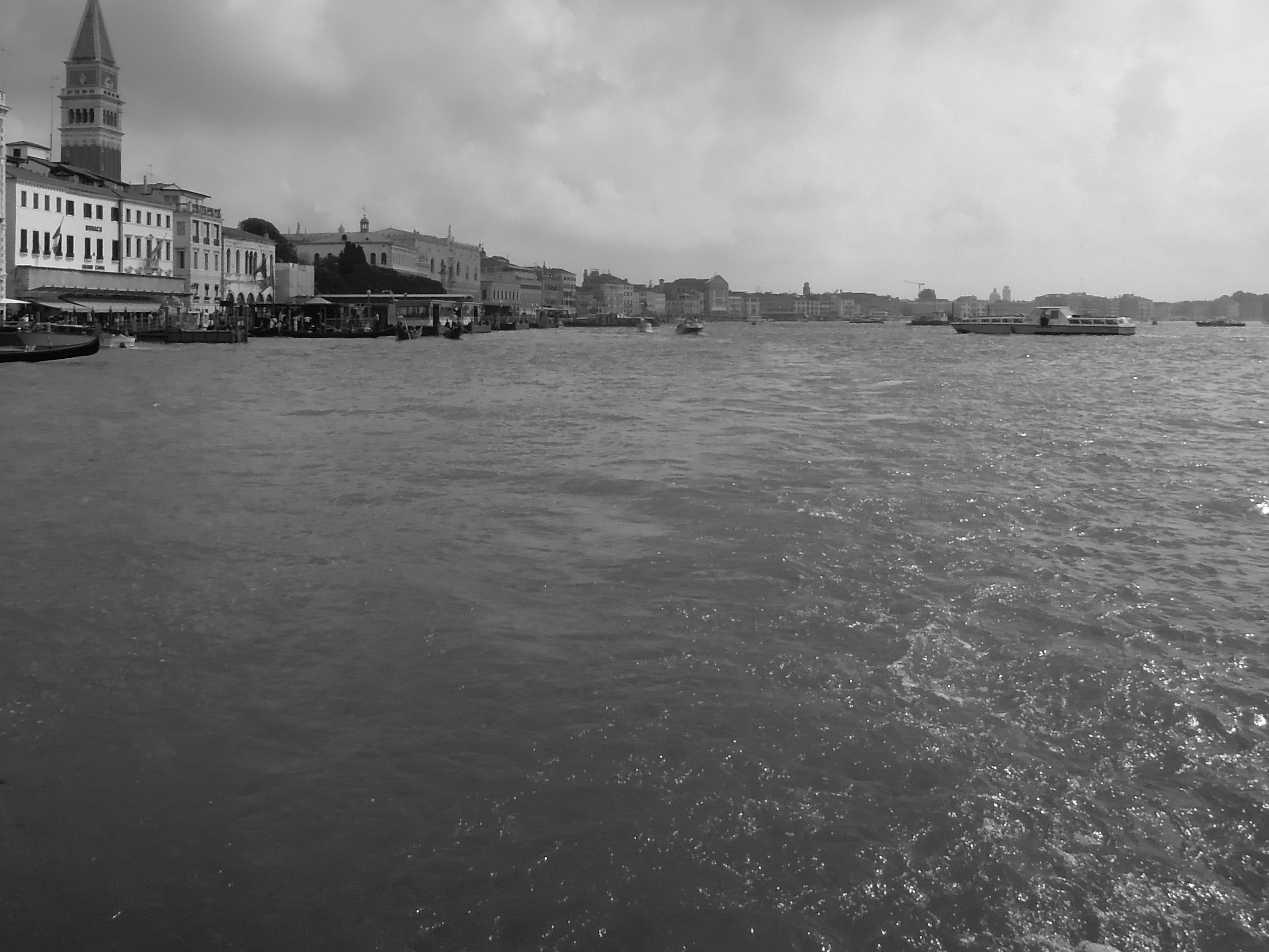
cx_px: 528
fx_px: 1246
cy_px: 288
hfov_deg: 53.7
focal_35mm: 34
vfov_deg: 41.0
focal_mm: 4.3
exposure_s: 1/1000
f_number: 8
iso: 160
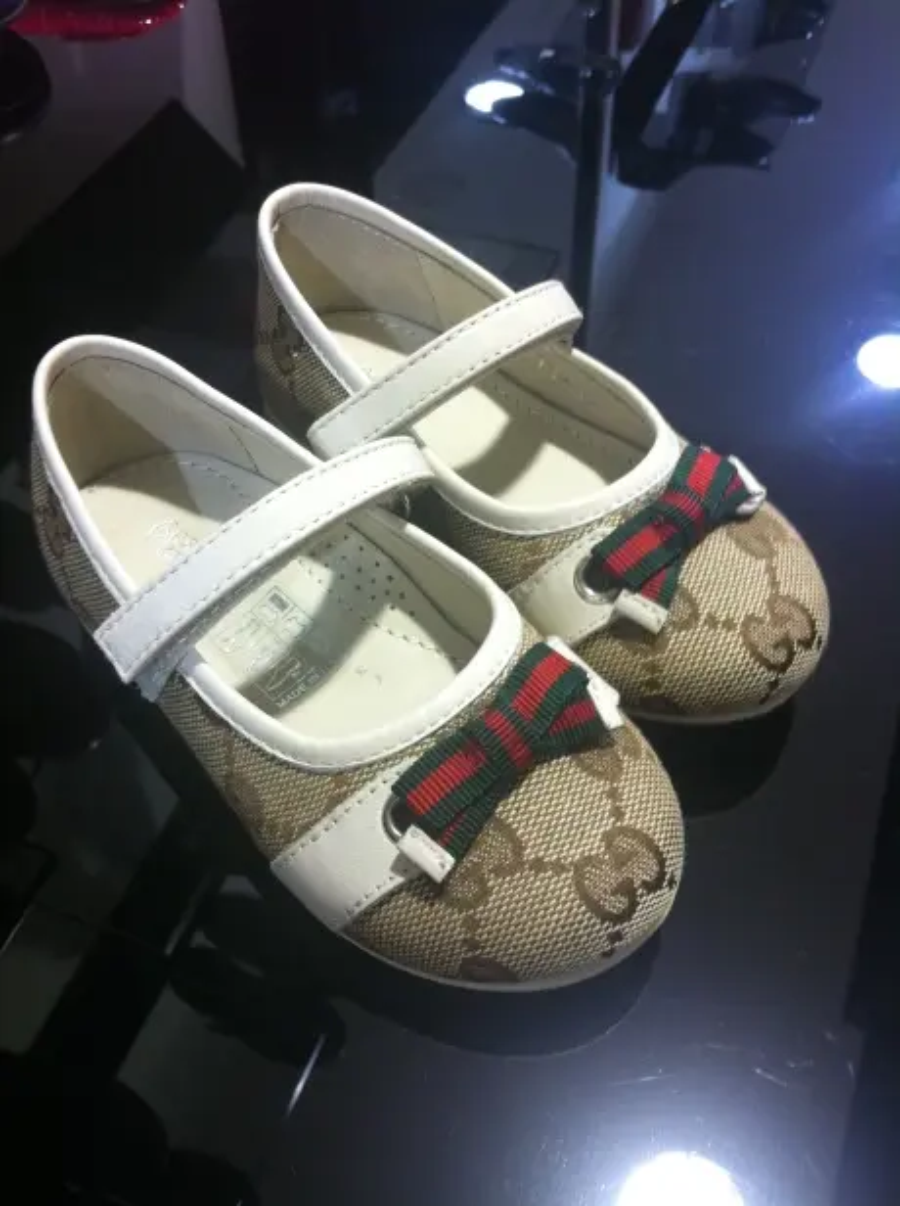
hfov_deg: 40.6
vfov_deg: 52.7
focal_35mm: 35
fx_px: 1217
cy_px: 603
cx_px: 450
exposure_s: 1/17
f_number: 2.8
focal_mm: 3.85
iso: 100
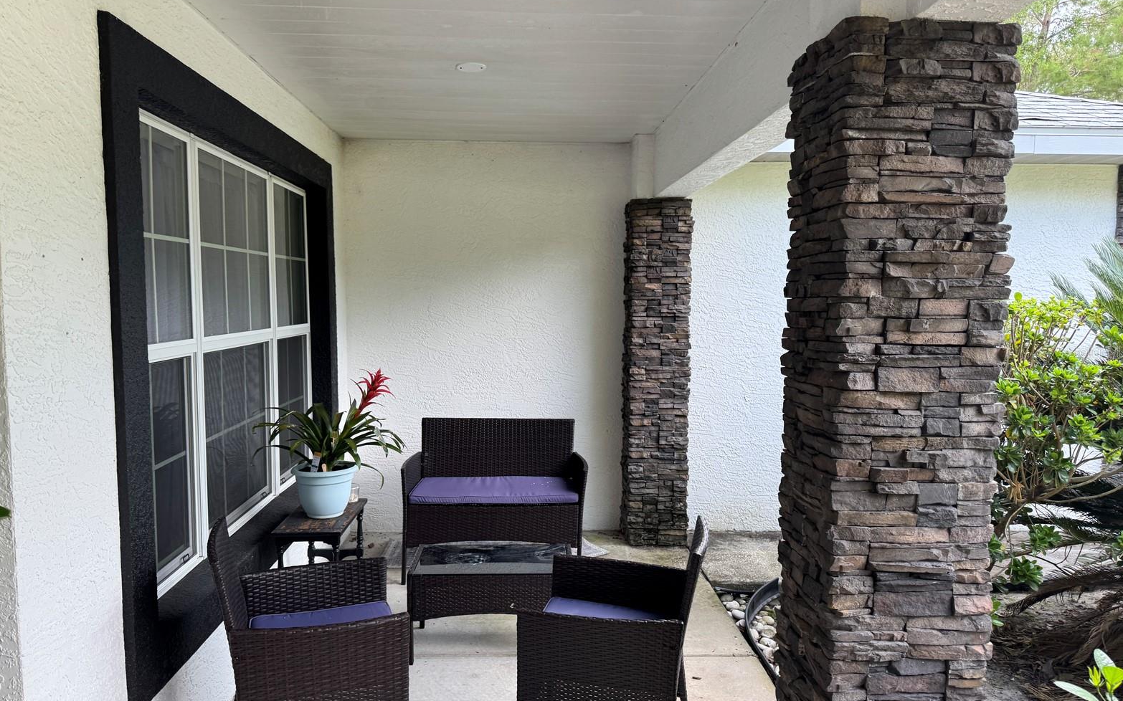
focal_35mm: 26
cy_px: 351
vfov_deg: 47.6
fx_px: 796
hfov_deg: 70.4
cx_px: 562
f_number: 1.78
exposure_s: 1/121
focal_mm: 6.76
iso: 64
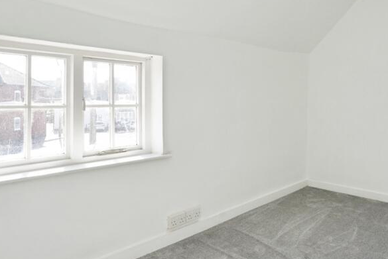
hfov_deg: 63.3
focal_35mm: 28
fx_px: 302
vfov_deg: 46.2
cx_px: 267
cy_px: 101
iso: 1250
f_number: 9
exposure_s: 1/250
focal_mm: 16
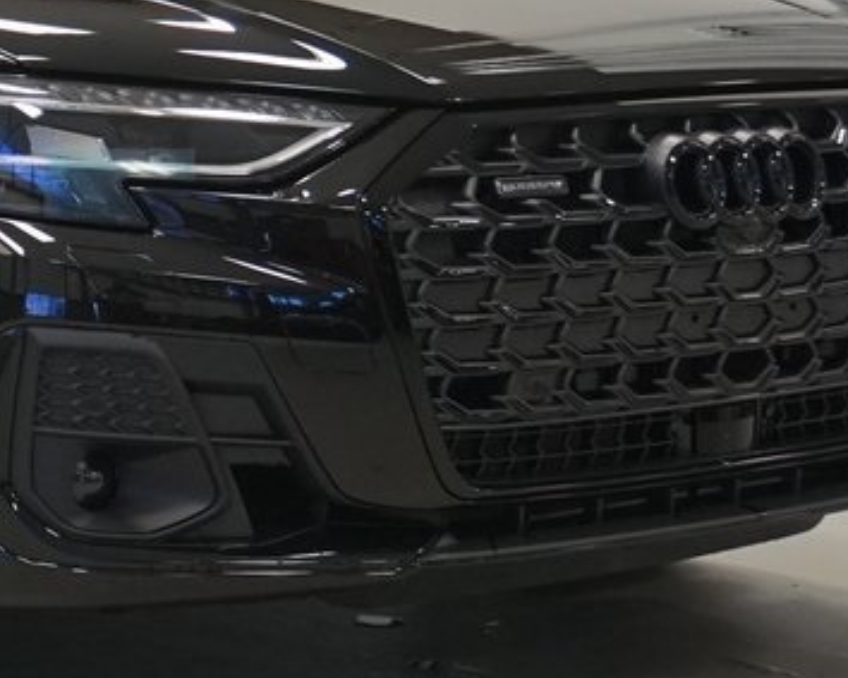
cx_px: -153
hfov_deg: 14.1
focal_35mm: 133
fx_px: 3337
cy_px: 157
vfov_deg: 11.6
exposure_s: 1/160
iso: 1000
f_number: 4.5
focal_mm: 33.1
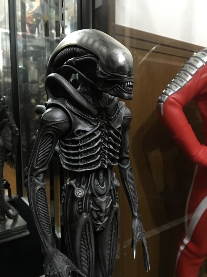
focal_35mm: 29
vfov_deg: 61.7
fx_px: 231
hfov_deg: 48.2
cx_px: 104
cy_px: 138
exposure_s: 1/4
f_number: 2.2
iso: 80
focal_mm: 4.15
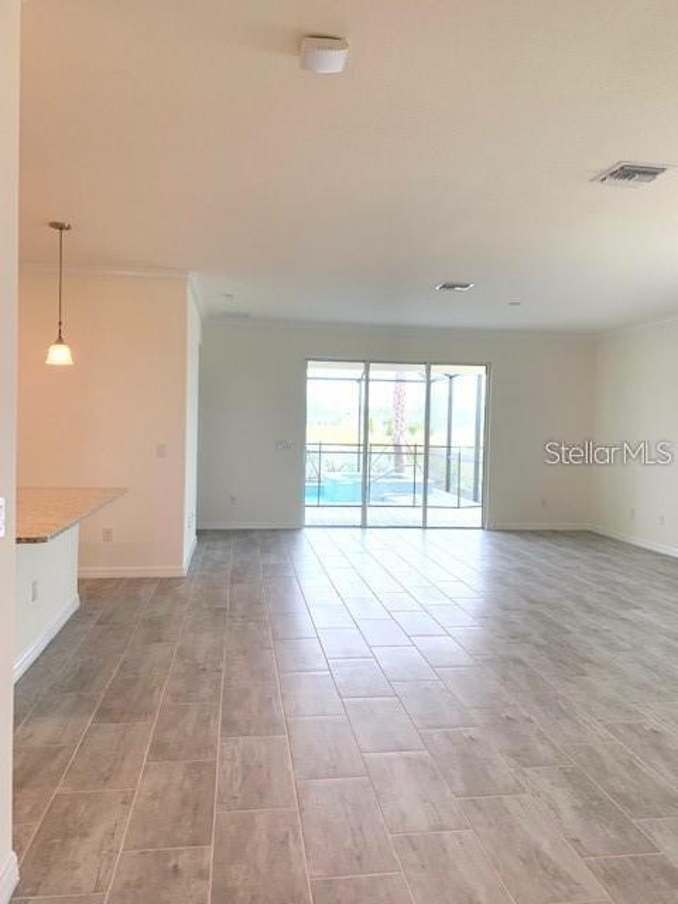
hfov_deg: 53.1
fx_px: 679
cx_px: 339
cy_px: 452
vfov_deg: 67.3
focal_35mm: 26
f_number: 1.8
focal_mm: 4.25
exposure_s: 1/140
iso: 25
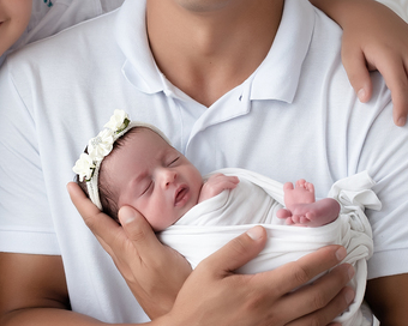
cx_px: 97
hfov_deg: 16.5
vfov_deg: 13.3
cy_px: 126
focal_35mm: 116
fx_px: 1401
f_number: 4.5
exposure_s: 1/200
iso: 500
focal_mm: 35
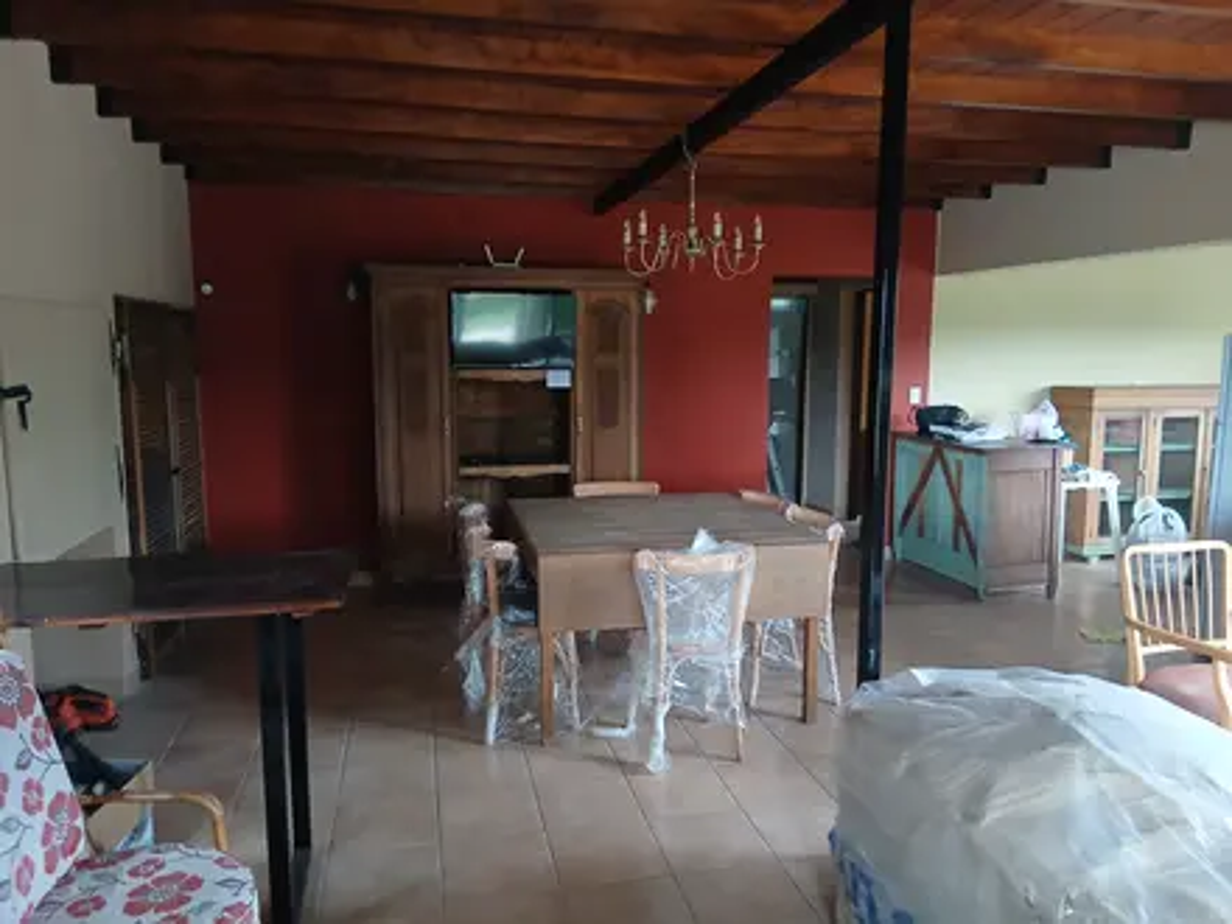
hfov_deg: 67.3
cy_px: 462
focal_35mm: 26
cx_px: 616
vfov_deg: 53.1
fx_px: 925
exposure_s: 1/25
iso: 320
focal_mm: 3.98
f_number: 1.8
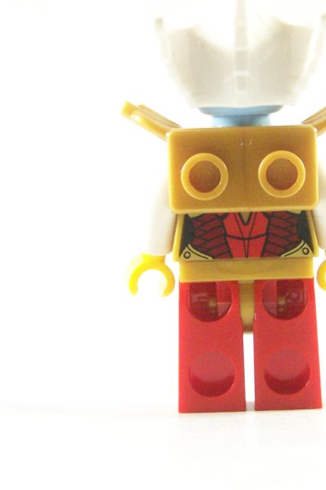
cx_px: 245
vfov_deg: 11.6
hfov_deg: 7.7
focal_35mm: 177
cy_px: 205
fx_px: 2405
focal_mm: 17.5
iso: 400
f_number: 3.2
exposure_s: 1/60
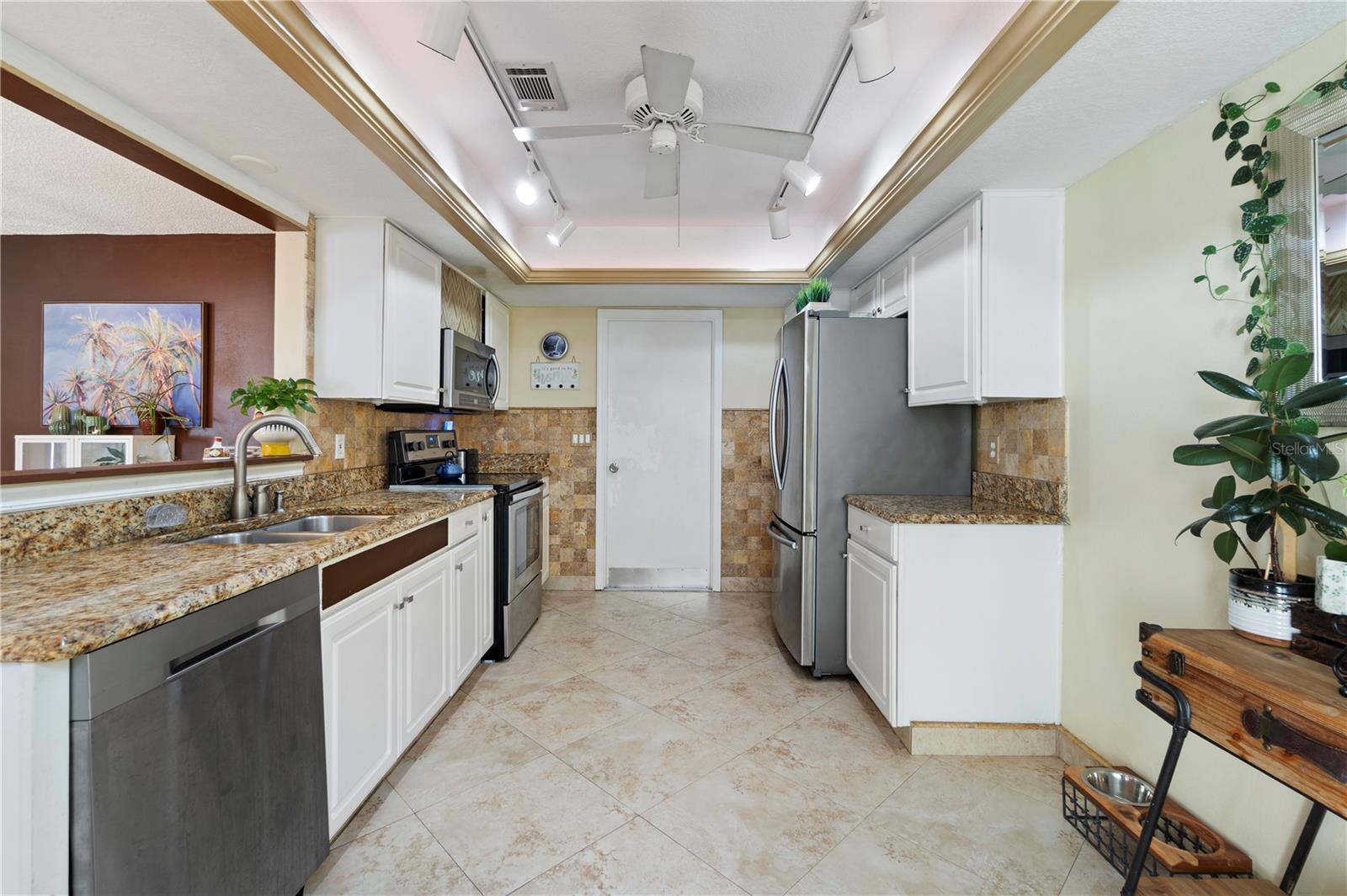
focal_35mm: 15
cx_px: 674
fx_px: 561
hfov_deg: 100.4
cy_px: 448
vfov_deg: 77.3
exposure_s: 1.6
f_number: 8
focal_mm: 10
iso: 100
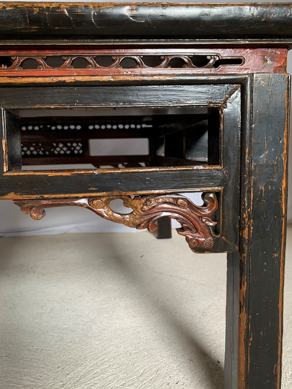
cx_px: 146
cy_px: 194
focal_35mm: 26
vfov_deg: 67.3
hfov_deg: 53.1
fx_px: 292
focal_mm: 4.25
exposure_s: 1/60
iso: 125
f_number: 1.8
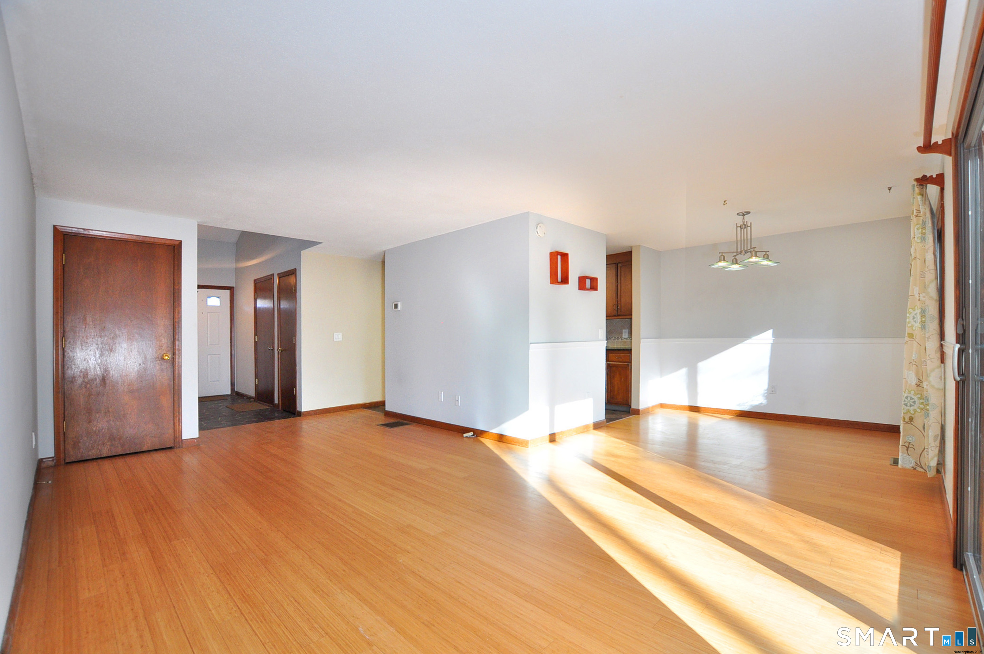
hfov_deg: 100.5
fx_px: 409
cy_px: 327
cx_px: 492
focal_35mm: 15
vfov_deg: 77.2
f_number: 5
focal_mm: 10
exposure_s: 1/80
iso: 500
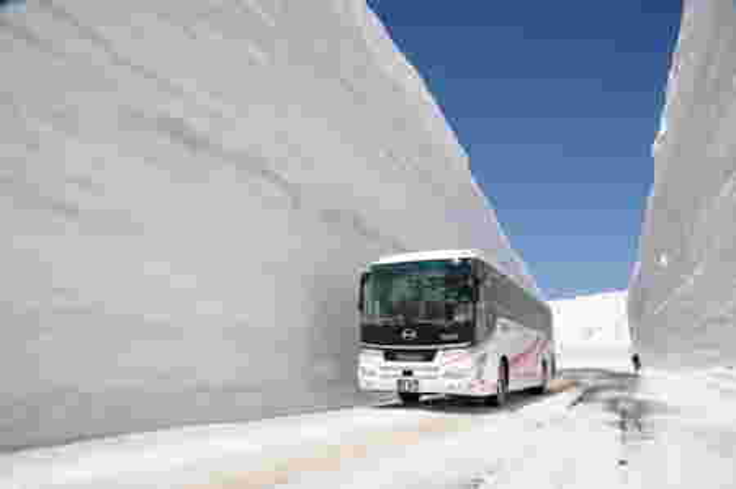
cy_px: 244
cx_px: 368
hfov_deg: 73.8
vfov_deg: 53.0
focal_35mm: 24
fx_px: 490
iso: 320
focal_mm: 24
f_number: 16
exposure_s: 1/400
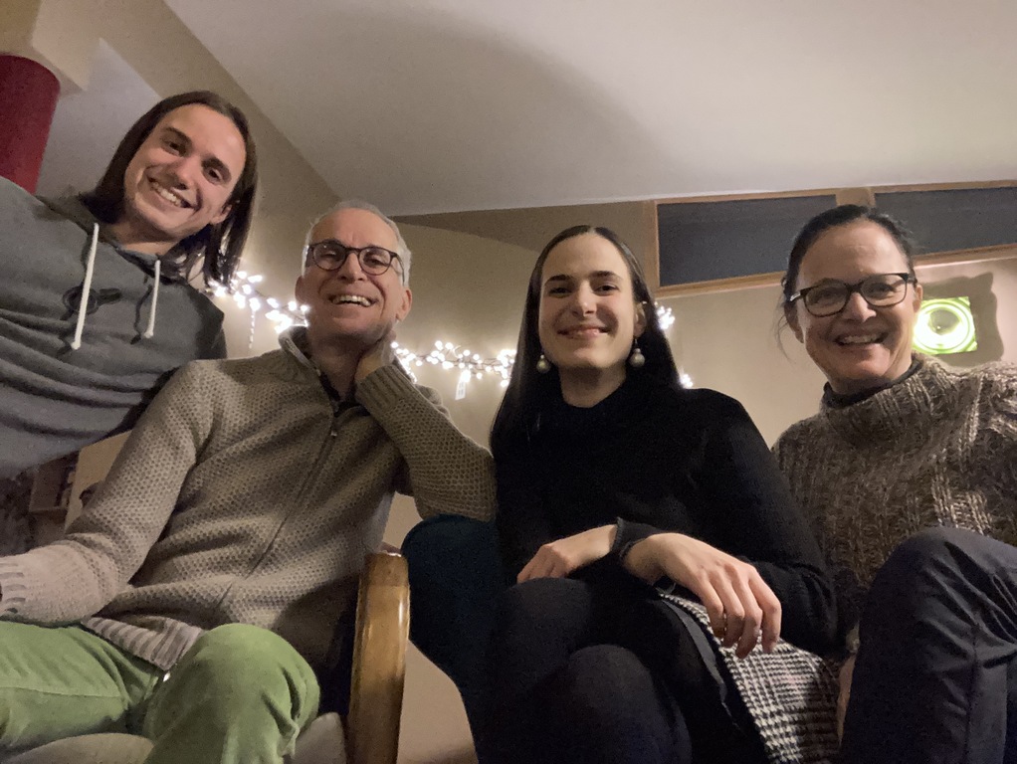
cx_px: 508
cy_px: 382
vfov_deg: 44.2
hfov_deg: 56.8
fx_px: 941
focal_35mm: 32
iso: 800
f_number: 2.2
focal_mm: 2.87
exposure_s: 1/17
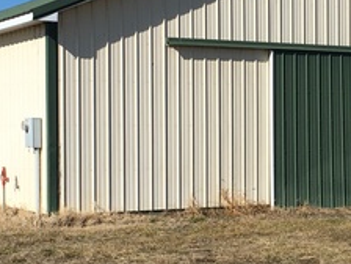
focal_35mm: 100
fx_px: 1014
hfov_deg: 19.5
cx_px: 275
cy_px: 137
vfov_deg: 14.8
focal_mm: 4.15
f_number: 2.2
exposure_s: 1/2653
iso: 25
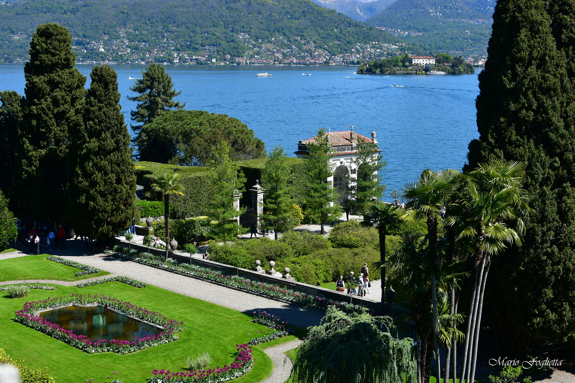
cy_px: 192
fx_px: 838
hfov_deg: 37.9
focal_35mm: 52
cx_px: 288
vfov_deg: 25.8
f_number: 8
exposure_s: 1/200
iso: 100
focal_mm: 35
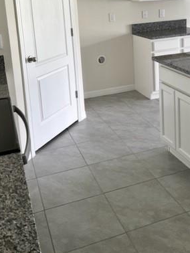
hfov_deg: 32.7
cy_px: 58
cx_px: 122
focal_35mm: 44
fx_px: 322
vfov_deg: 41.4
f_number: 1.5
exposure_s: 1/121
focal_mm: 5.7
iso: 80
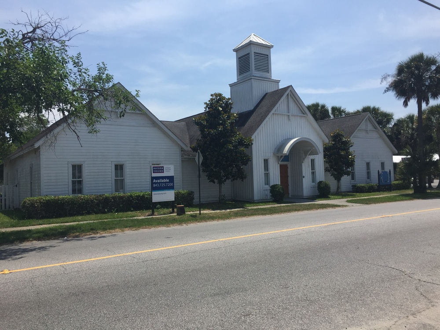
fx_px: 369
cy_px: 165
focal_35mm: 29
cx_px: 220
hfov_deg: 61.7
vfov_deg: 48.2
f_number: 2.2
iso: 32
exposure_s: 1/3300
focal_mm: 4.15
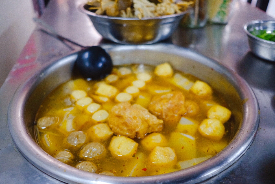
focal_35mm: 35
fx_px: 267
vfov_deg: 37.9
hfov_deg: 54.4
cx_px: 138
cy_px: 92
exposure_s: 1/200
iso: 2500
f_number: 2.2
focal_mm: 23
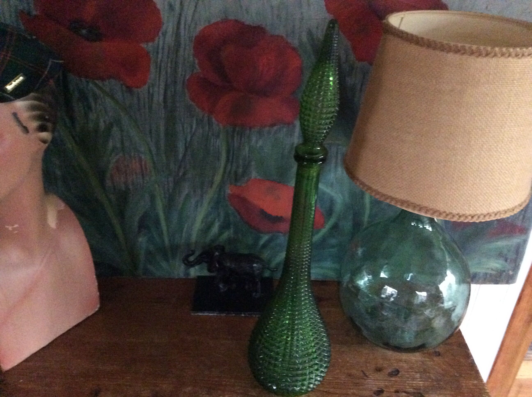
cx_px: 266
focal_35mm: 32
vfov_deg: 44.1
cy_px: 198
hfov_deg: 56.9
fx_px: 491
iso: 640
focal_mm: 3.3
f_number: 2.4
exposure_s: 1/15
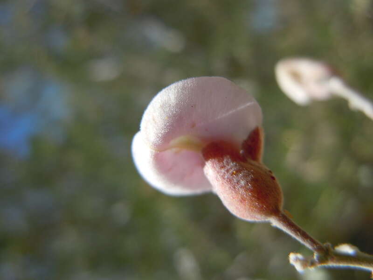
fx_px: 323
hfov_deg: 60.0
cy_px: 140
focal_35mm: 30
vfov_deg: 46.8
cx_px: 186
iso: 100
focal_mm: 5.4
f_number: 3.5
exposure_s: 1/800
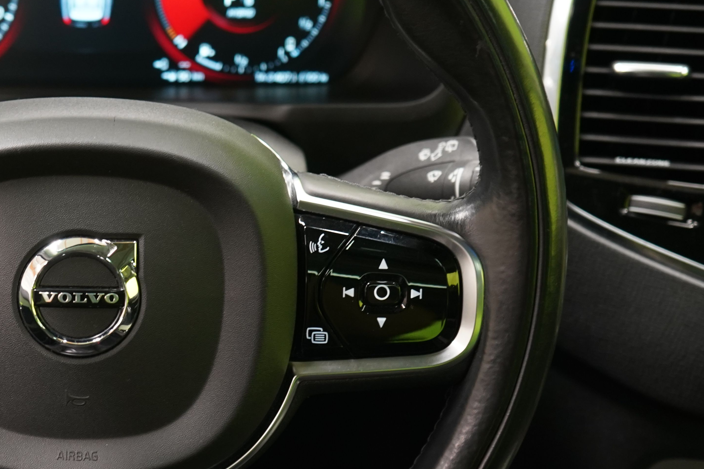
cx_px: 83
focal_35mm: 92
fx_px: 1799
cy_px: 236
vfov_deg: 14.9
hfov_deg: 21.7
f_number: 4.5
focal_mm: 44
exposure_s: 1/20
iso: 1250
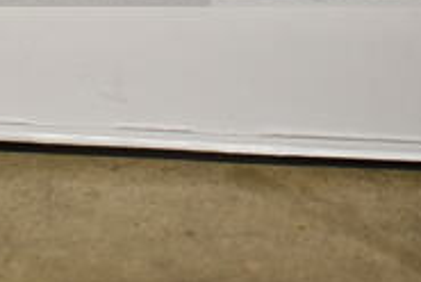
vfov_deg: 14.6
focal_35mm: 89
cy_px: -114
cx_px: 184
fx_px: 1042
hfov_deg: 22.8
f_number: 3.5
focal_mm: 18
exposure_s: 1/30
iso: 1000
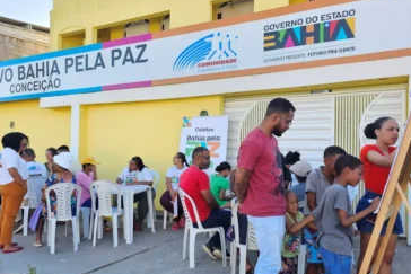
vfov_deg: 41.1
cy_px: 145
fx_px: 365
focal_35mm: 32
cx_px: 176
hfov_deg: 58.4
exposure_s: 1/120
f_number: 1.7
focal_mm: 6.3
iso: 16
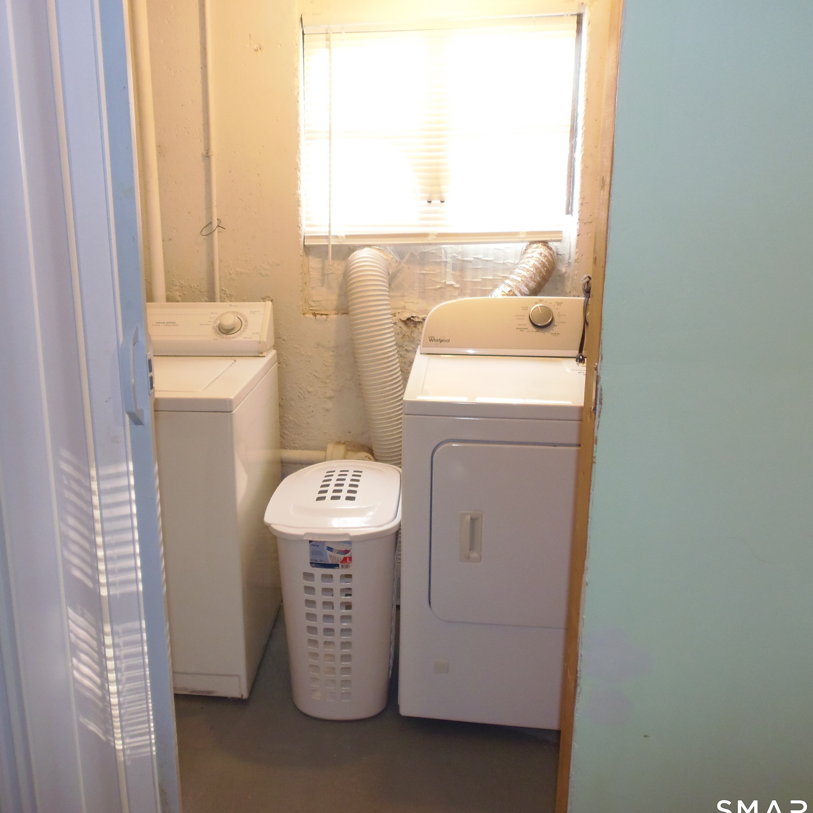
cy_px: 412
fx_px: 771
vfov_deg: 55.6
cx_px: 326
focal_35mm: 29
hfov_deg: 55.2
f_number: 2.9
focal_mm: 4.3
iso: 200
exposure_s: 1/30
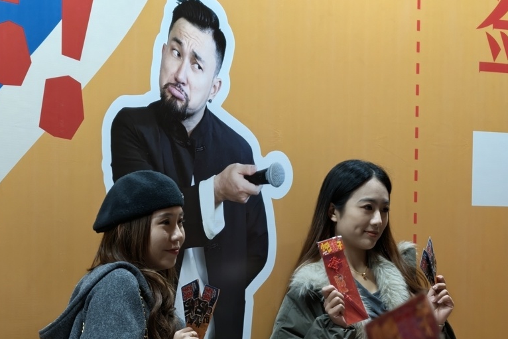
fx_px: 3105
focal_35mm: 220
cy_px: 260
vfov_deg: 6.2
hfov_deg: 9.4
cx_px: 259
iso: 1250
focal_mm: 24.85
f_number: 3.1
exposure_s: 1/100
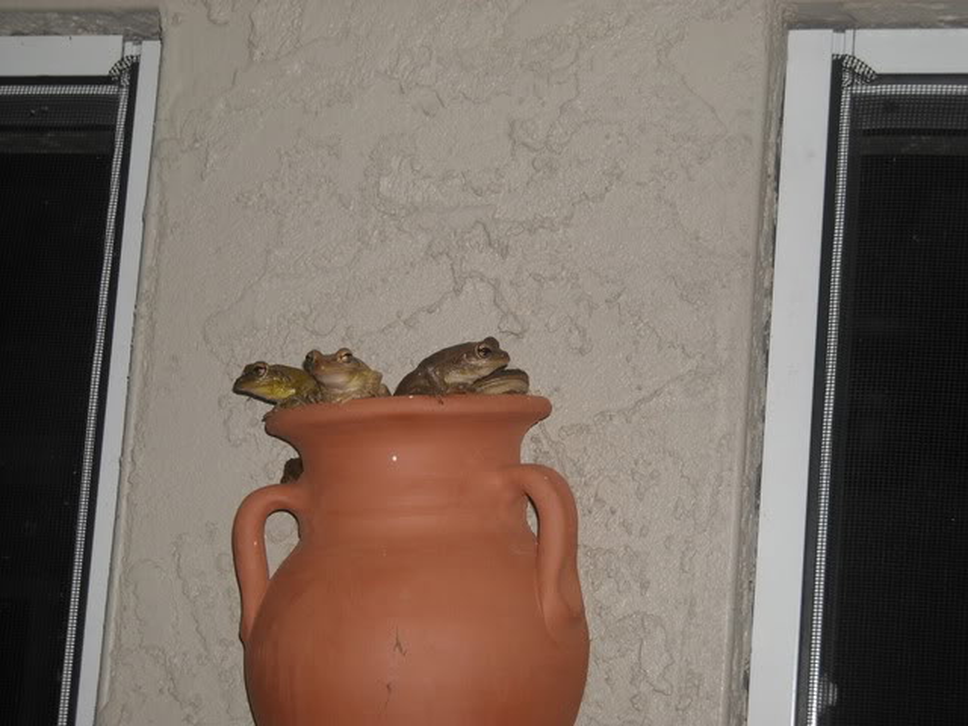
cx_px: 484
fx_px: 2349
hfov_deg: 23.3
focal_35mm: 84
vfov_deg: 17.6
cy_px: 363
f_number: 4.1
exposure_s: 1/125
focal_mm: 13.7
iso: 64
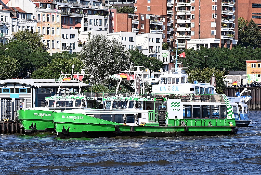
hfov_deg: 17.0
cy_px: 88
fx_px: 871
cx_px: 130
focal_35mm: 120
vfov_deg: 11.4
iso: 100
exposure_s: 1/400
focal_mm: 120
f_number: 5
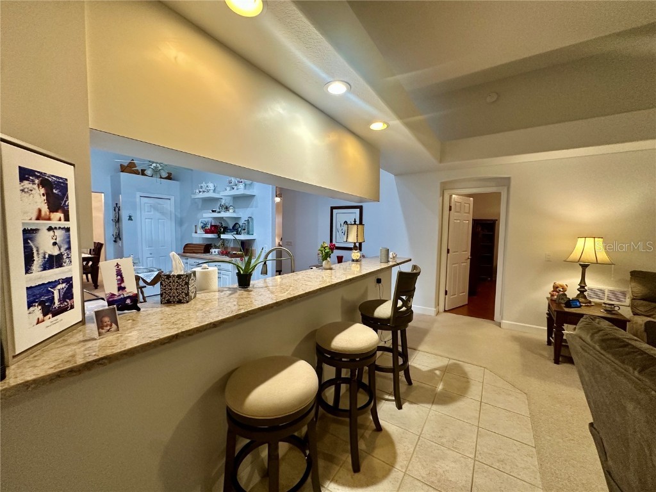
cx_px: 328
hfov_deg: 102.1
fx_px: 265
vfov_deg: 85.7
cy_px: 246
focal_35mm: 14
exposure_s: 1/60
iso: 250
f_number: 2.2
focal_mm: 2.22
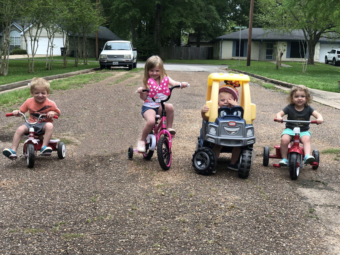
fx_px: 511
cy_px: 128
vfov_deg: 28.0
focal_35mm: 52
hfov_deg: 36.8
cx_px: 170
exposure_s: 1/120
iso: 32
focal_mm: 6
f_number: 2.4
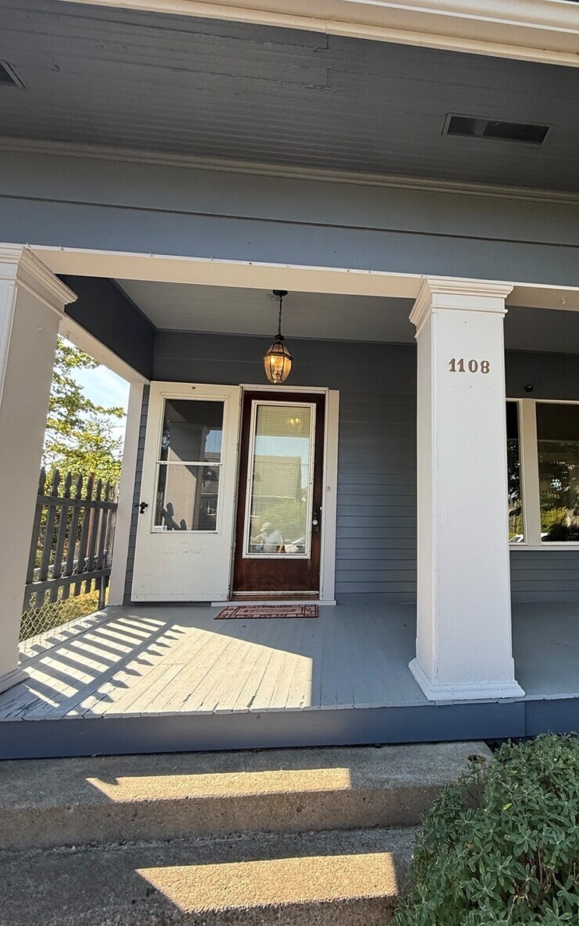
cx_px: 378
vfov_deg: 91.1
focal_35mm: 18
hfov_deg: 63.6
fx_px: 454
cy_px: 459
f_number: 2.2
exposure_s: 1/328
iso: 64
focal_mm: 2.22
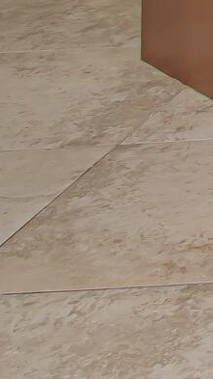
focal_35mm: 120
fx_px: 1205
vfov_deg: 13.7
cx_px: 1045
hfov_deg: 6.3
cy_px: -489
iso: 160
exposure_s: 1/125
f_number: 5.6
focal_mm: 10
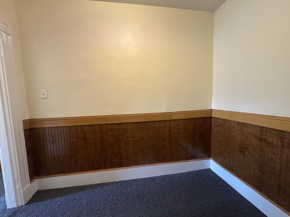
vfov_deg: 85.7
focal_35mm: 14
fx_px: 117
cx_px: 145
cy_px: 108
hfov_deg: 102.1
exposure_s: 1/60
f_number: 2.2
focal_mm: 2.22
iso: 500
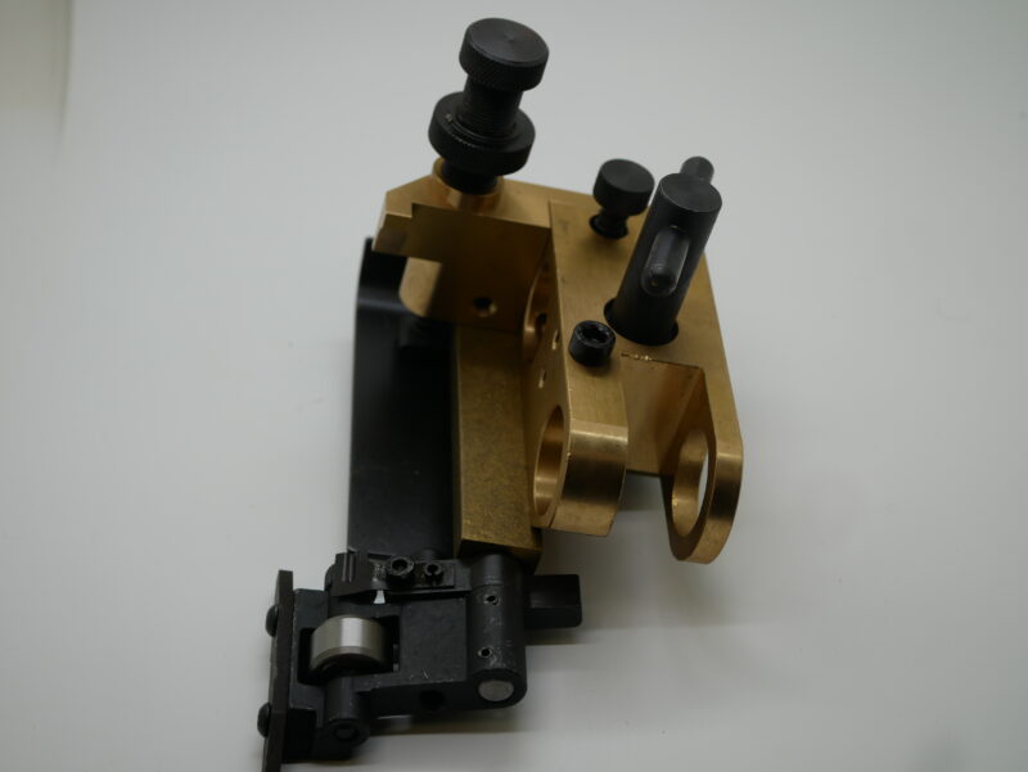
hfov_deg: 32.2
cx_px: 514
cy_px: 386
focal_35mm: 60
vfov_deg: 24.4
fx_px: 1783
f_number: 4
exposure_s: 1/200
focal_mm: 30
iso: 200
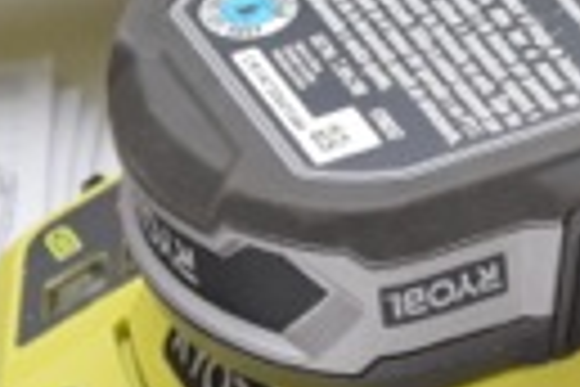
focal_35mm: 408
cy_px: 155
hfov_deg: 5.0
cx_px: 652
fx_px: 6580
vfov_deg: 3.4
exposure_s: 1/125
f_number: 5.6
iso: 1600
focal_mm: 55
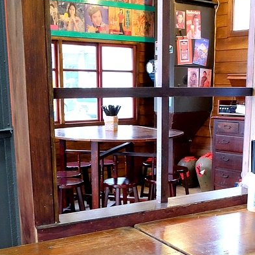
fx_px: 442
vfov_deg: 31.5
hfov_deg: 32.1
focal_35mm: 53
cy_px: 197
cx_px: 149
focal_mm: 16
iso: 3200
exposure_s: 1/17
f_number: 6.4
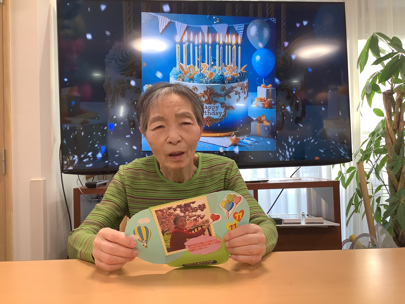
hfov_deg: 58.4
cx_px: 202
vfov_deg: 45.4
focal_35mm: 31
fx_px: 363
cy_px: 152
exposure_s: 1/50
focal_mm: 3.3
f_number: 2.4
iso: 64
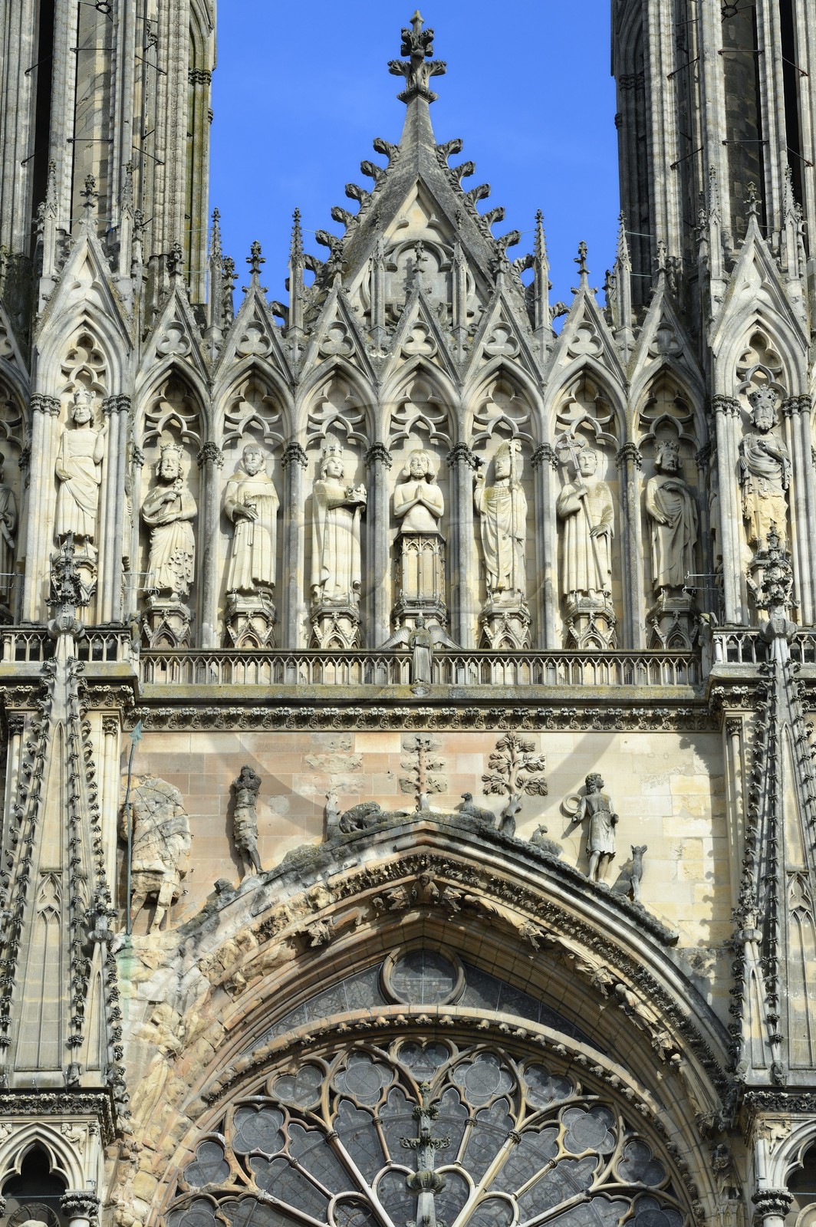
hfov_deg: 11.8
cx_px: 408
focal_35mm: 116
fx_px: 3951
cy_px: 614
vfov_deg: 17.7
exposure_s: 1/200
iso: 200
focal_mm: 116
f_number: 11
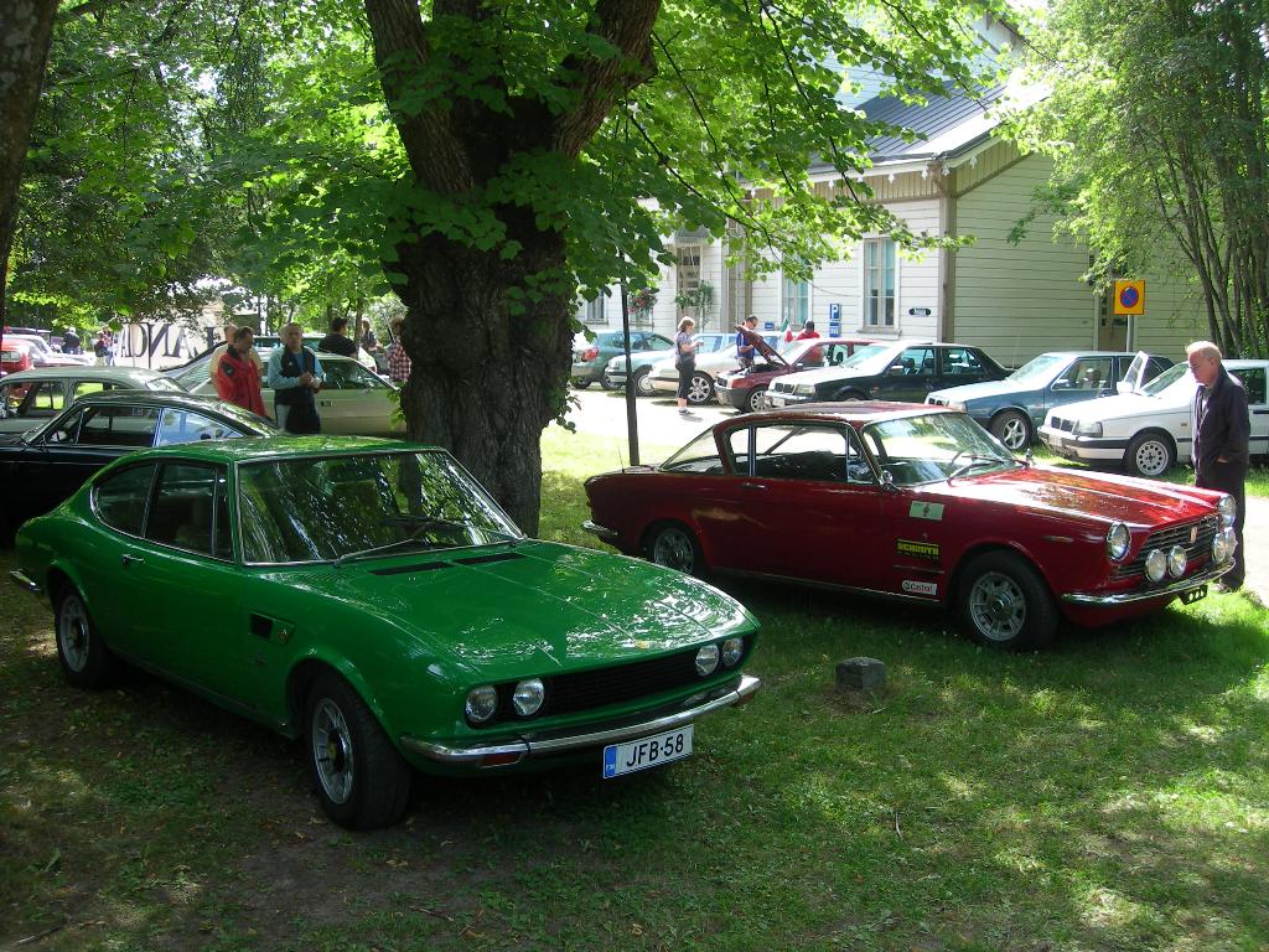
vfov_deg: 37.7
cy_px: 476
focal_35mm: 38
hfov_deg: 49.0
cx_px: 634
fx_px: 1393
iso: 50
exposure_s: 1/122
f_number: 2.8
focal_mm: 7.8
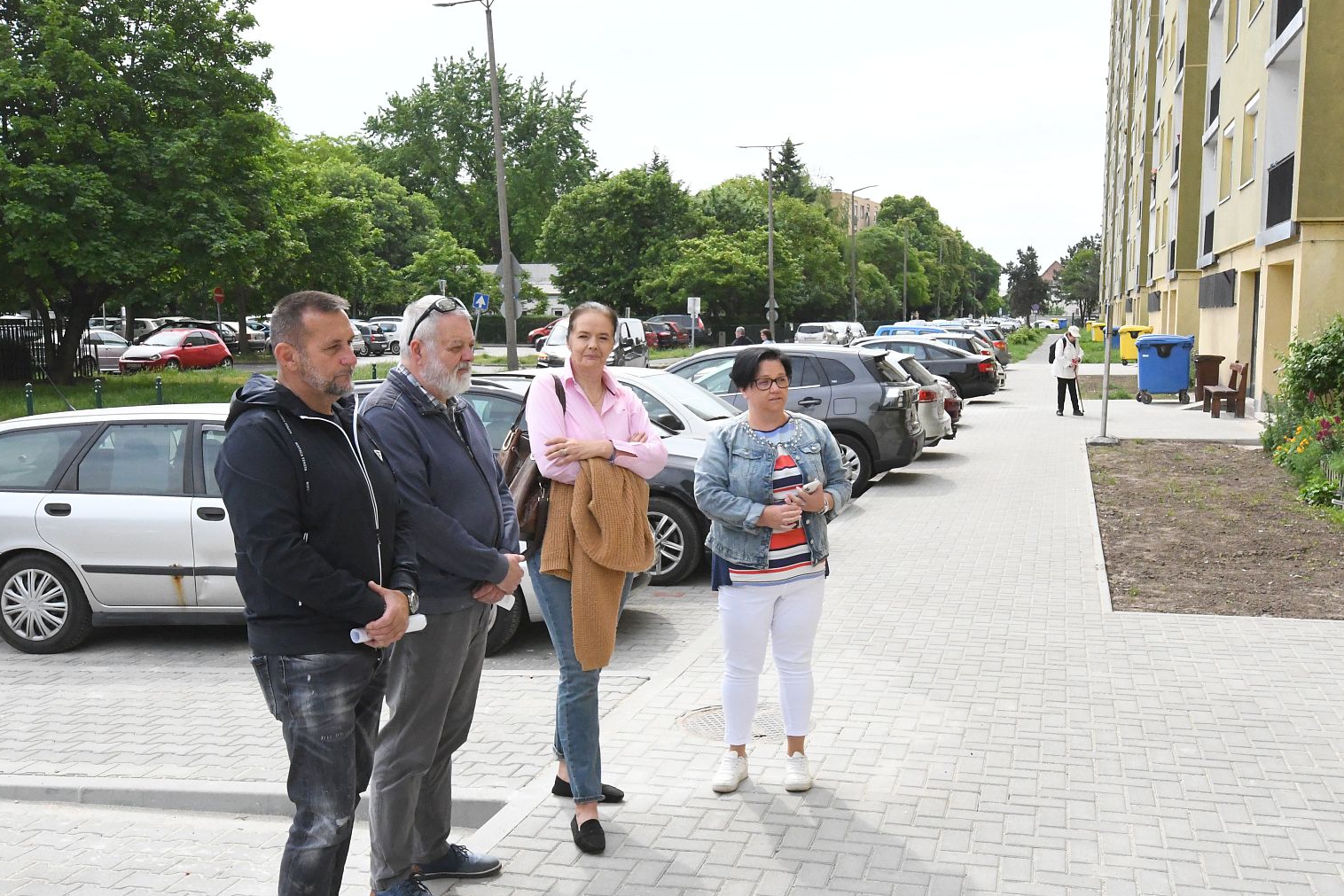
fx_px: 1419
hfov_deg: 50.7
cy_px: 450
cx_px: 689
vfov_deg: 35.1
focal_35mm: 38
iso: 5000
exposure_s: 1/1250
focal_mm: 24
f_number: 18
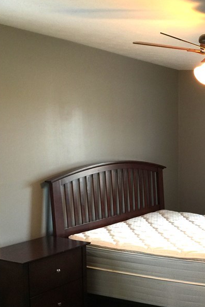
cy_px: 188
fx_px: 444
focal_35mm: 52
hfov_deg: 23.6
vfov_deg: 38.0
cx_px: 250
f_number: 2.2
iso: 40
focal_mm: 4.15
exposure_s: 1/15
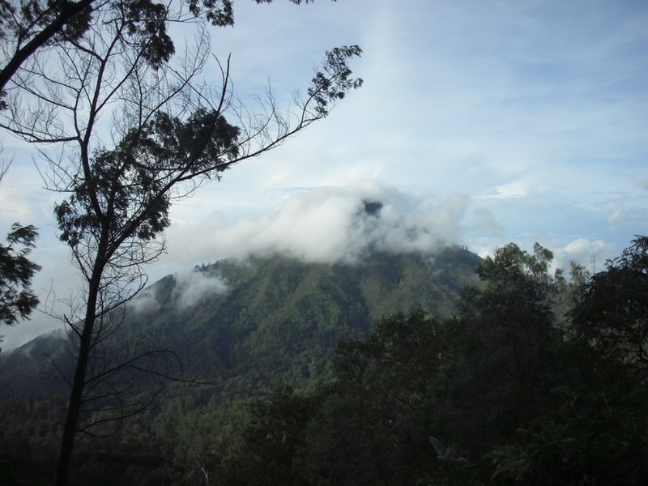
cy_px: 243
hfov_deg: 49.0
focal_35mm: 38
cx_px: 324
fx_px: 711
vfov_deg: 37.7
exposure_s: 1/250
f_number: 8
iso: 100
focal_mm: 6.2
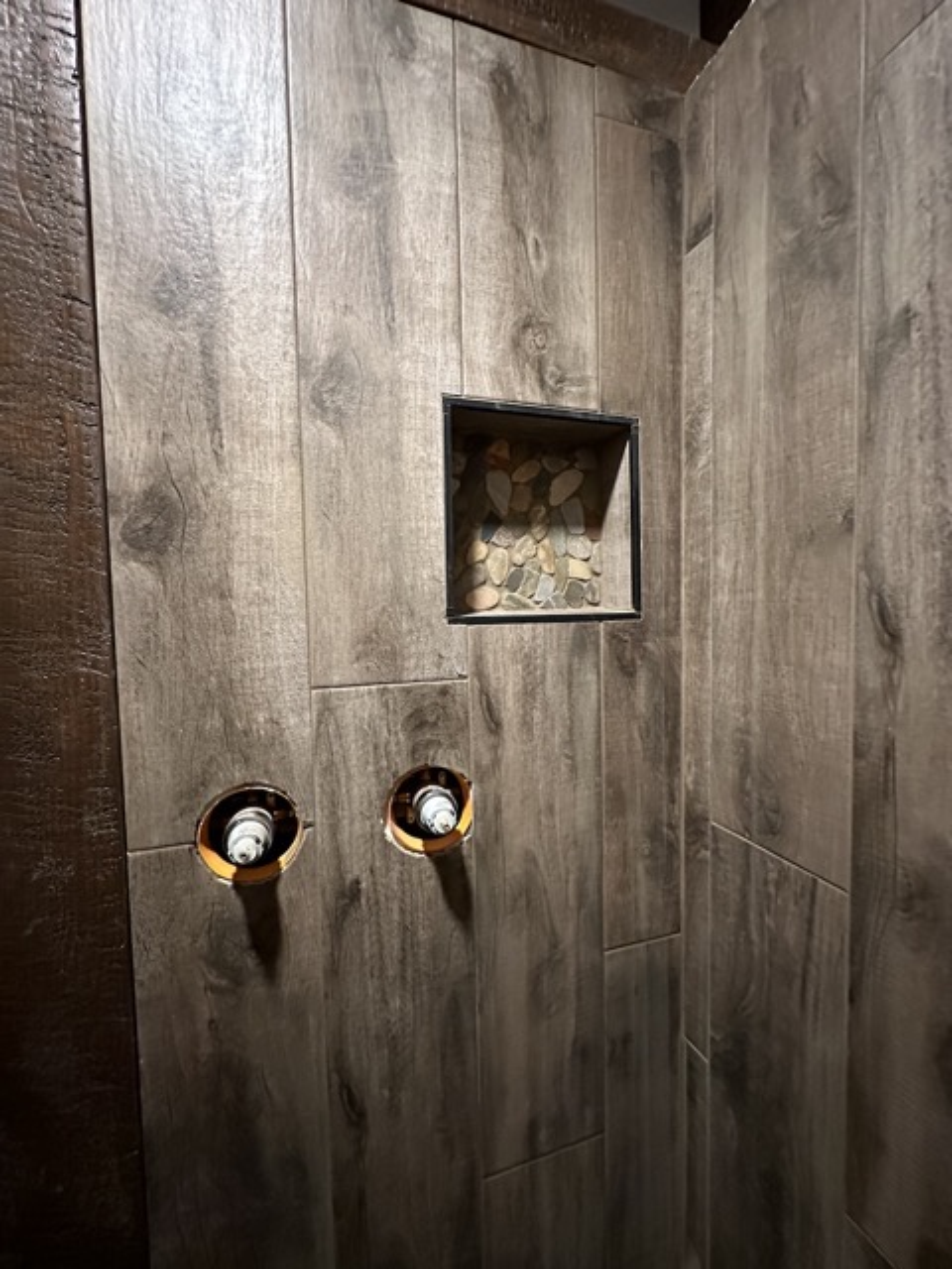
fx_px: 513
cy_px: 634
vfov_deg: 102.1
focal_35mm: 14
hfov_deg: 85.7
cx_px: 476
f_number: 2.2
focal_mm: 2.22
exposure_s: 1/46
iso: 1250
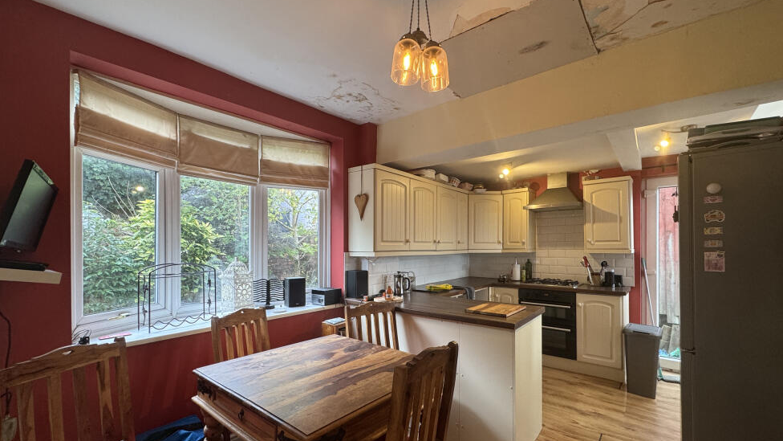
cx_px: 392
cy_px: 245
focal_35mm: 16
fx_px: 332
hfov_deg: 99.4
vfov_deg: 66.9
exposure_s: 1/100
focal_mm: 2.22
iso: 200
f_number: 2.2
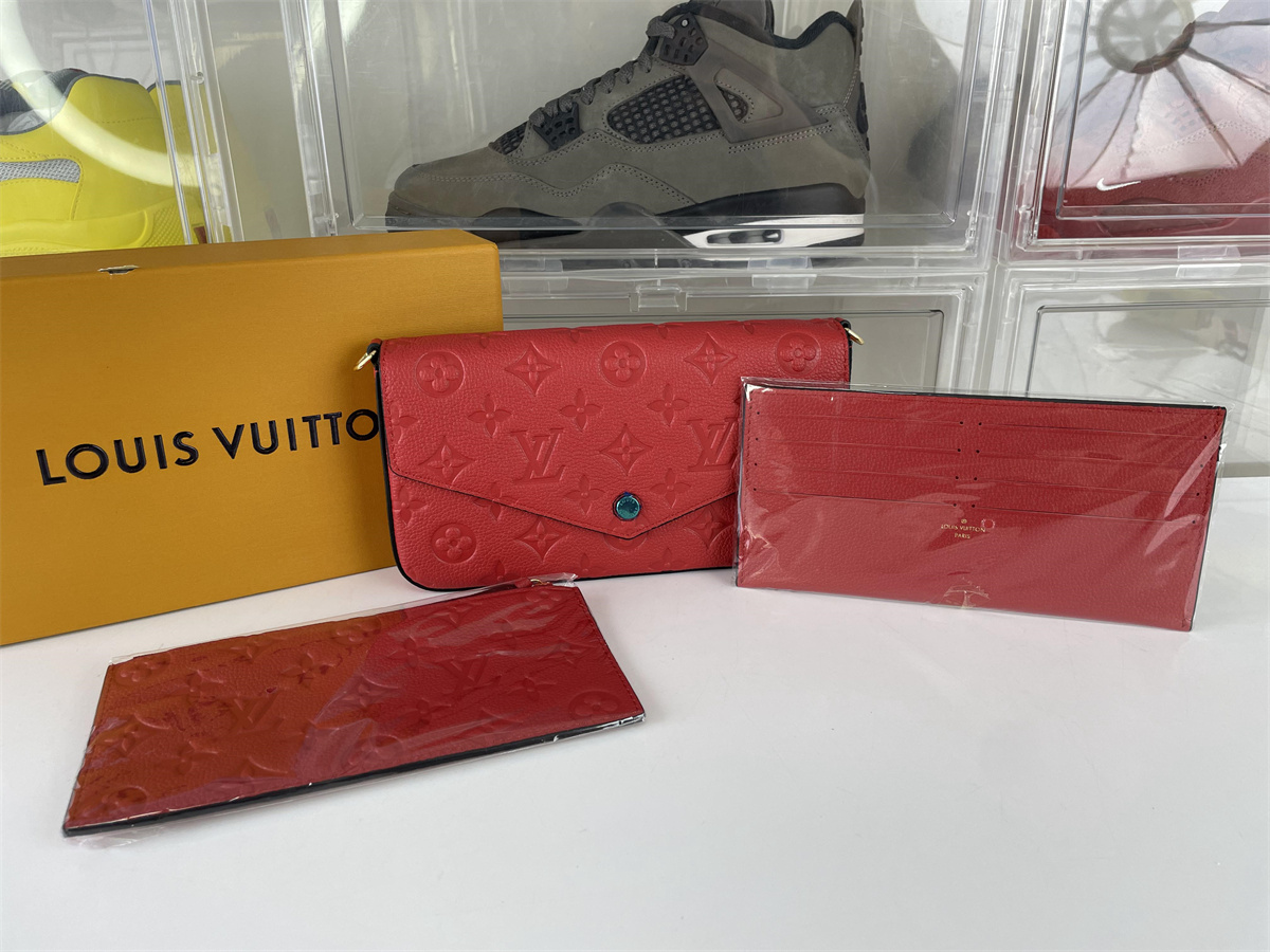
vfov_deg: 53.1
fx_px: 954
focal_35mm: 26
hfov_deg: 67.3
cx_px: 635
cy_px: 476
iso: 32
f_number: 1.6
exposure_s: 1/100
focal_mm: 4.2
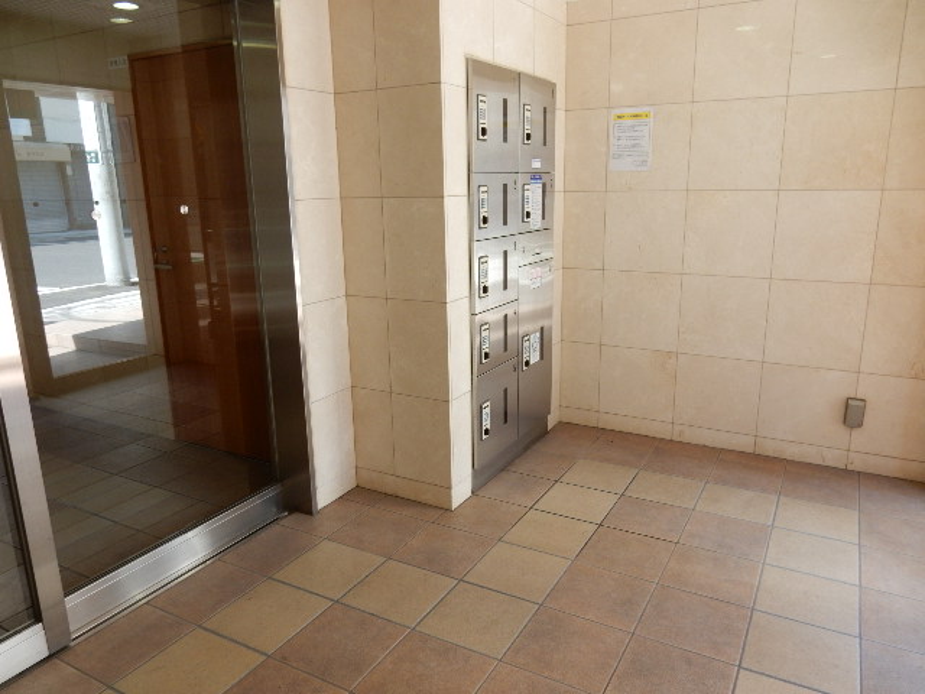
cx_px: 462
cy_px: 347
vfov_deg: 54.9
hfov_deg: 69.4
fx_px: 668
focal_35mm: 25
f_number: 3.7
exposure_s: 1/30
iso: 125
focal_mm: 4.5
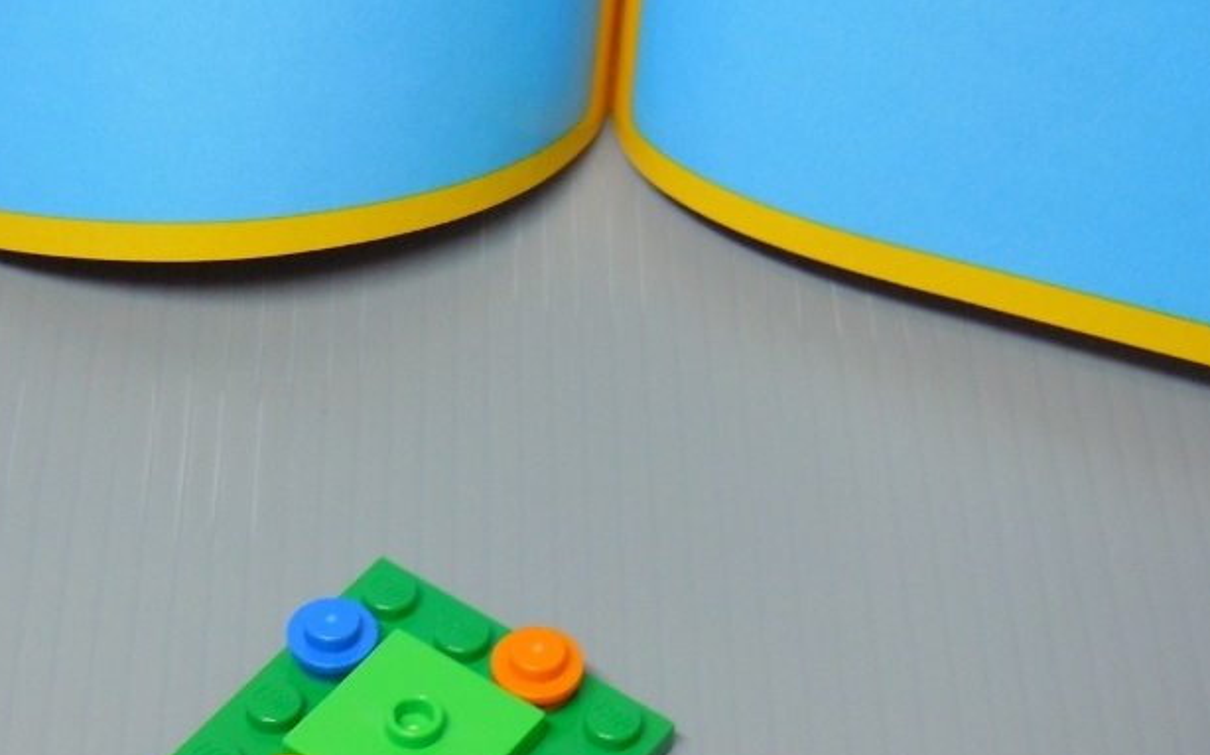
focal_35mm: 92
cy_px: 564
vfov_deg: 14.1
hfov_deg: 22.5
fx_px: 3032
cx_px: 420
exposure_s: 1/10
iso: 200
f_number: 3.9
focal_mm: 9.3
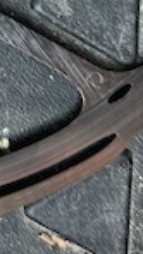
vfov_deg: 13.6
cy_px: -211
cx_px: -141
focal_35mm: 141
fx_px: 953
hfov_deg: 8.2
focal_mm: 6.76
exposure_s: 1/156
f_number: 1.78
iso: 80
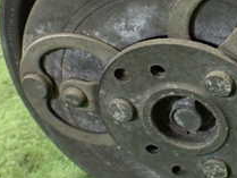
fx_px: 589
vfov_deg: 17.1
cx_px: 201
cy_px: 54
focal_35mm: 86
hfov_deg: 22.3
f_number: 2.3
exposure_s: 1/30
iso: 800
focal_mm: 5.4
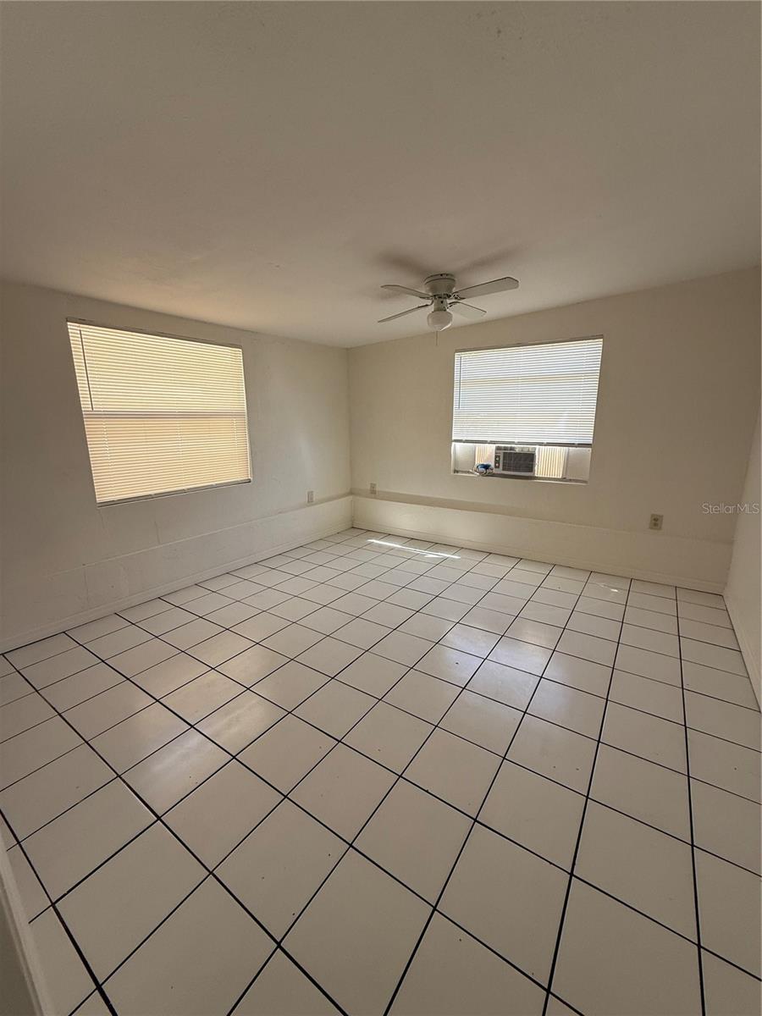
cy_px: 508
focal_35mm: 14
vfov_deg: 102.1
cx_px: 381
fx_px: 411
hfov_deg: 85.7
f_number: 2.2
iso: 50
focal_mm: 2.22
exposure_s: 1/129
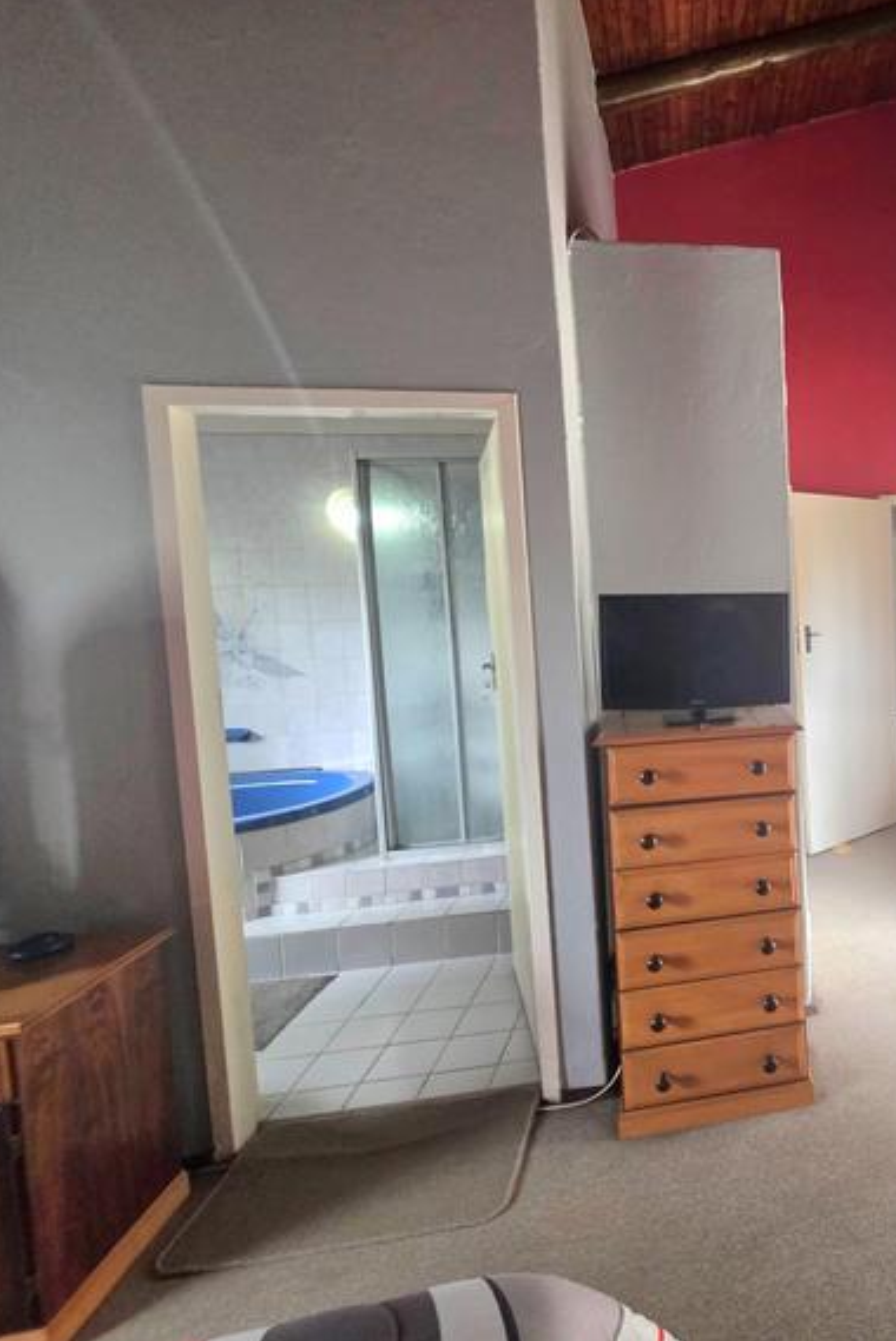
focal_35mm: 19
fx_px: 708
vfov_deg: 86.8
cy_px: 641
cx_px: 851
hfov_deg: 53.8
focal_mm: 2.2
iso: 250
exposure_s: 1/101
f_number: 1.9
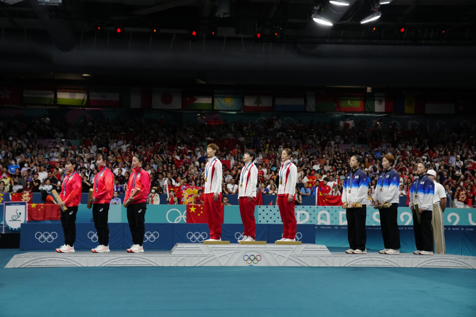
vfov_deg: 24.2
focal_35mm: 56
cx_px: 238
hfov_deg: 35.6
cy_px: 158
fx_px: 740
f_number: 3.2
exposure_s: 1/2500
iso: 3200
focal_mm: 56
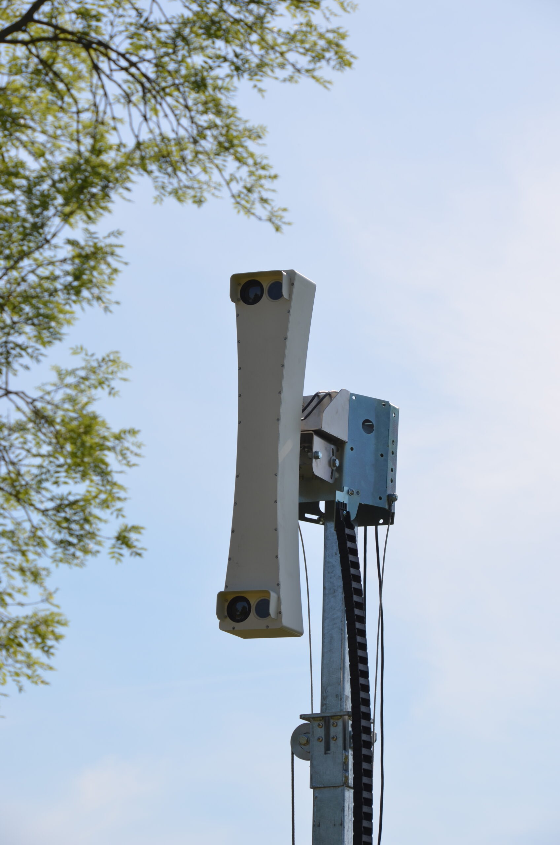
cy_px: 422
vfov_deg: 14.4
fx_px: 3339
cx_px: 280
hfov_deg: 9.6
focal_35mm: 142
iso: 100
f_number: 10
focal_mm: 95
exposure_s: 1/400
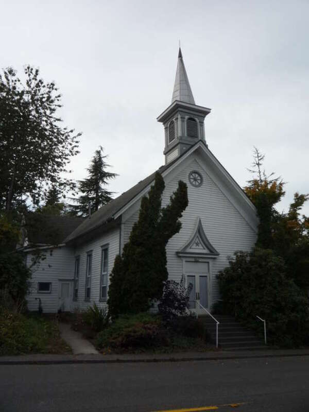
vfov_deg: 58.4
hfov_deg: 45.4
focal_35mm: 31
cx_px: 154
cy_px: 206
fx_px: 369
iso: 100
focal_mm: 5.3
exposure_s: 1/400
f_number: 5.6
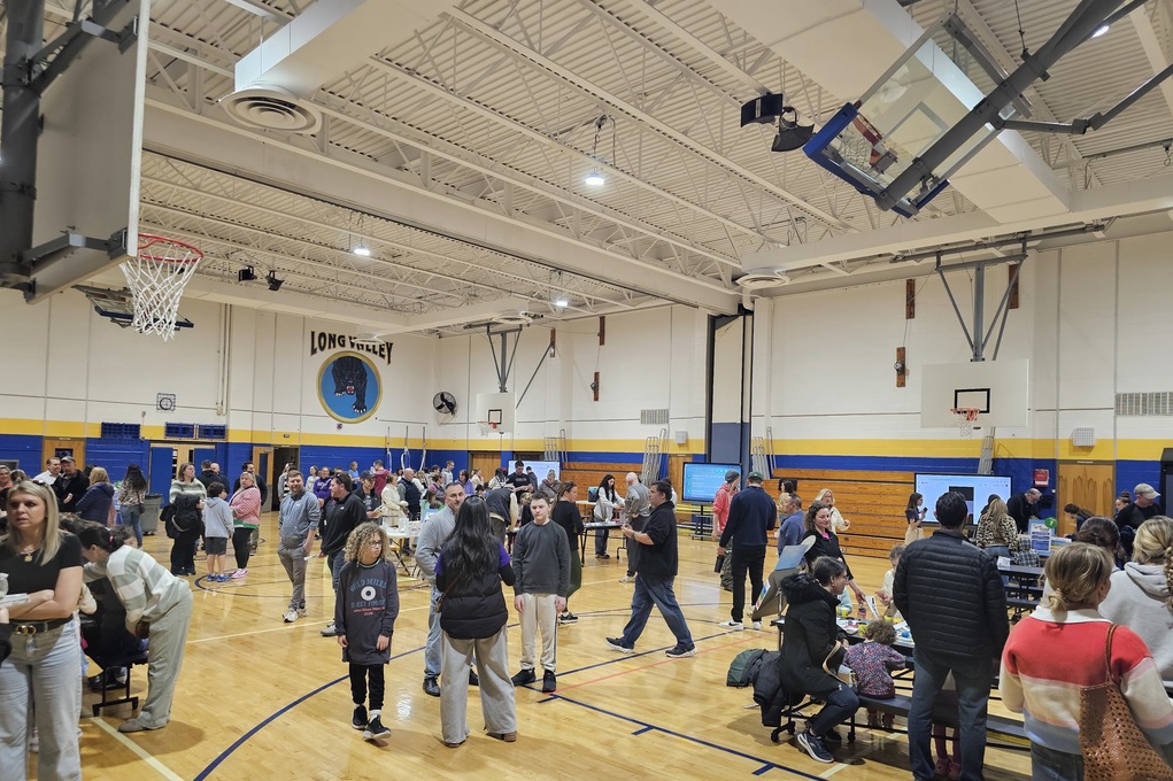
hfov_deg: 73.8
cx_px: 586
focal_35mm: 24
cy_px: 432
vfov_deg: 53.0
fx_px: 782
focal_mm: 6.3
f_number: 1.7
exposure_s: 1/120
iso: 200
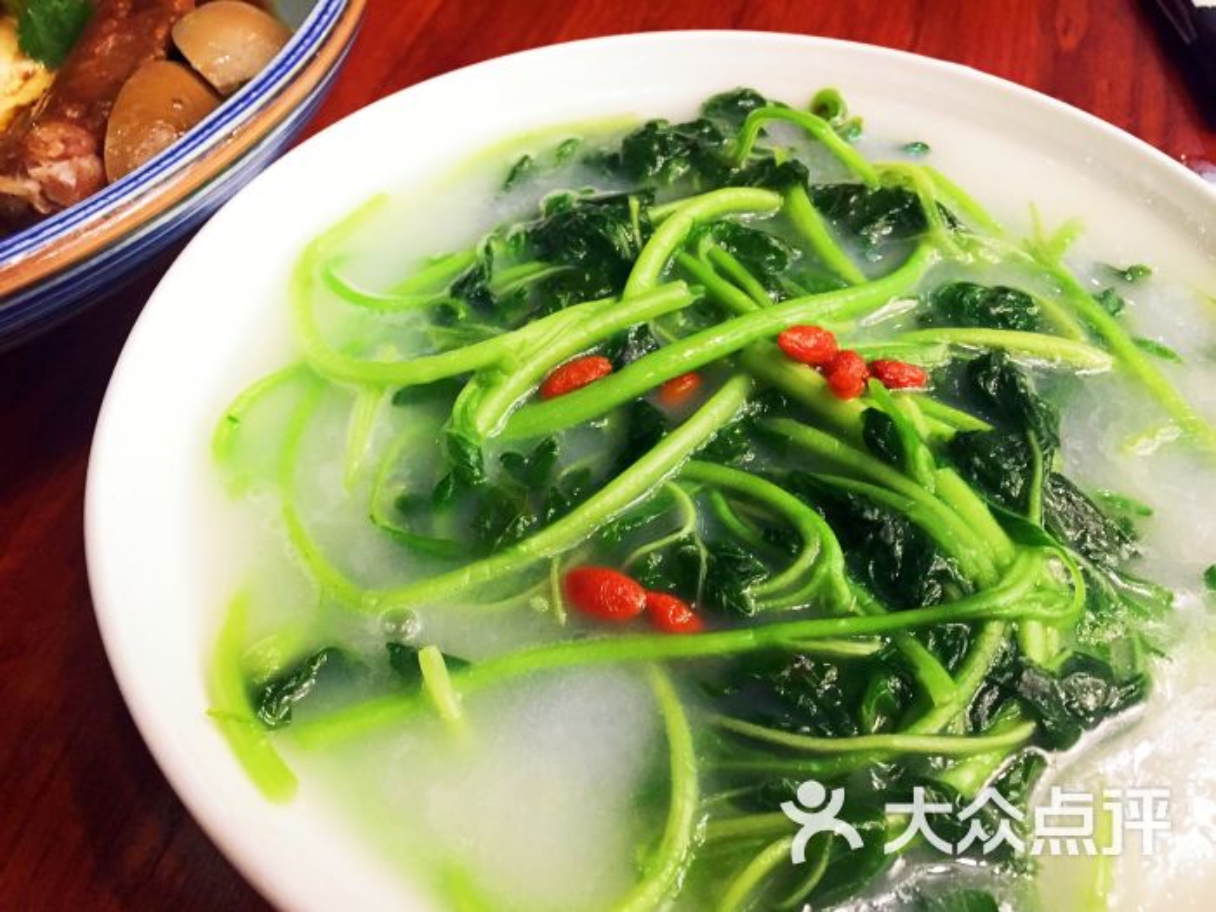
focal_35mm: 29
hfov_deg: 61.7
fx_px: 1019
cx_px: 608
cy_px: 456
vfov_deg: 48.2
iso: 250
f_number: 2.2
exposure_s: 1/33
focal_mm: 4.15
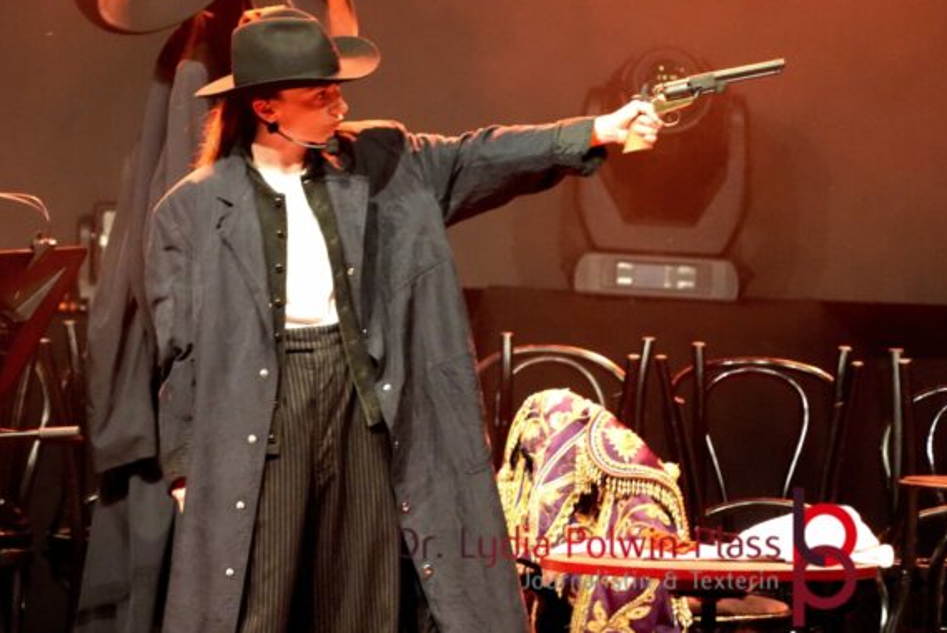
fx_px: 15975
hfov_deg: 3.4
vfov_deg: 2.3
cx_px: 345
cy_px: 222
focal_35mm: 607
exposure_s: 1/40
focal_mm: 300
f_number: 6.3
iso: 6400
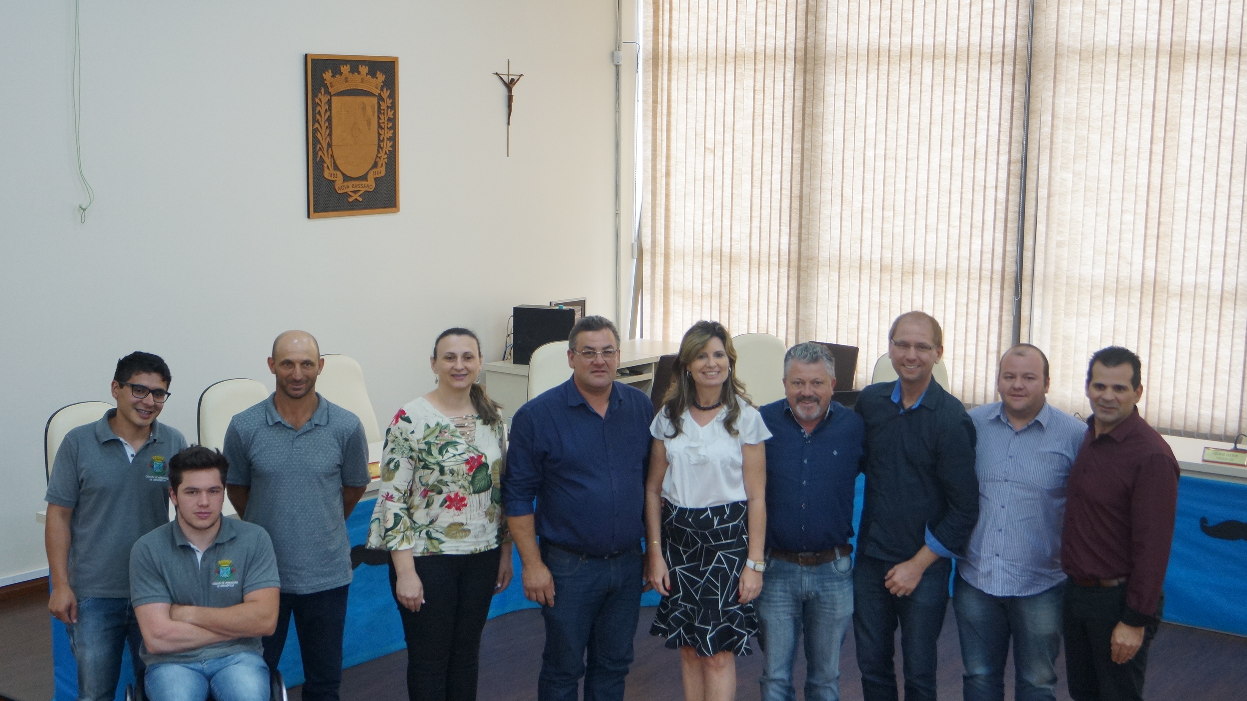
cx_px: 630
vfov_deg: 24.9
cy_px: 418
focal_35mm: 48
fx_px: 1587
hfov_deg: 42.9
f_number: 4.5
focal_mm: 30
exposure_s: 1/60
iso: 640
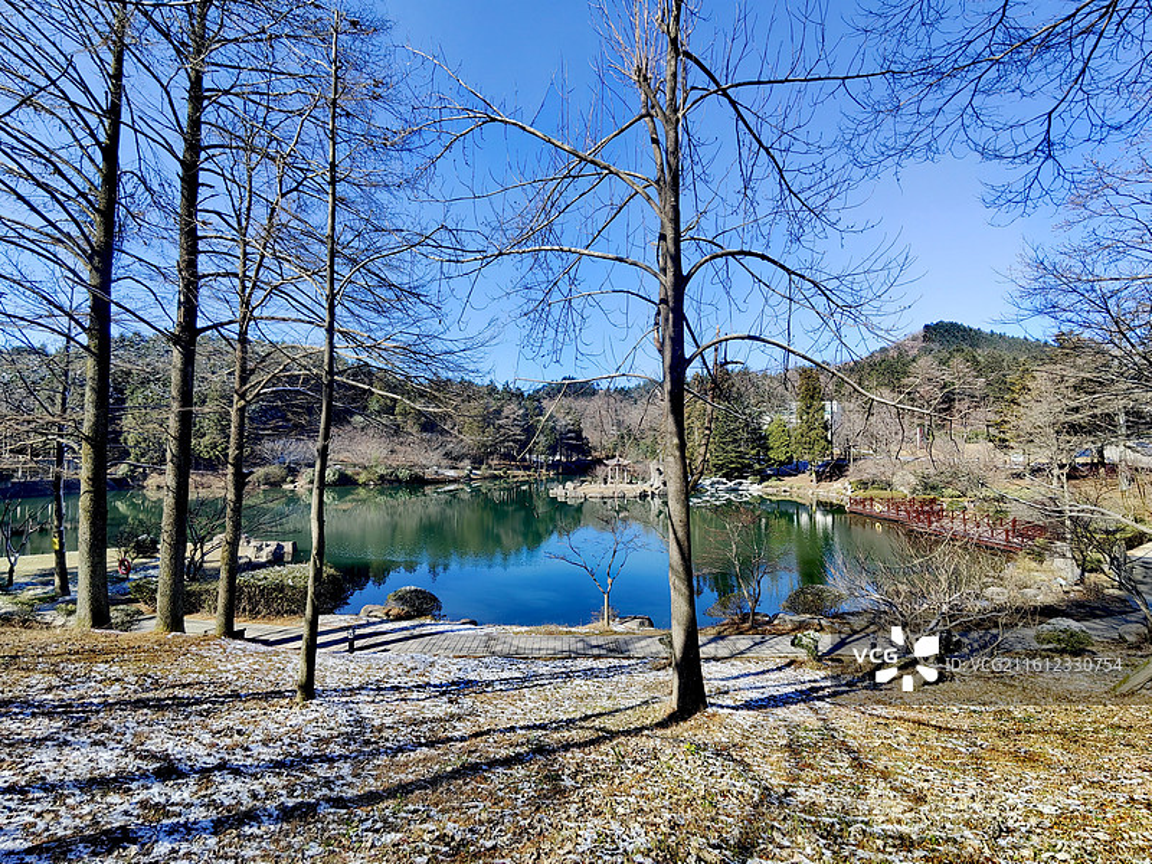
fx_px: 499
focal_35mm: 15
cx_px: 576
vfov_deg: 81.7
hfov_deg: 98.2
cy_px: 432
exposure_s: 1/699
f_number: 2.2
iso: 50
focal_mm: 2.35
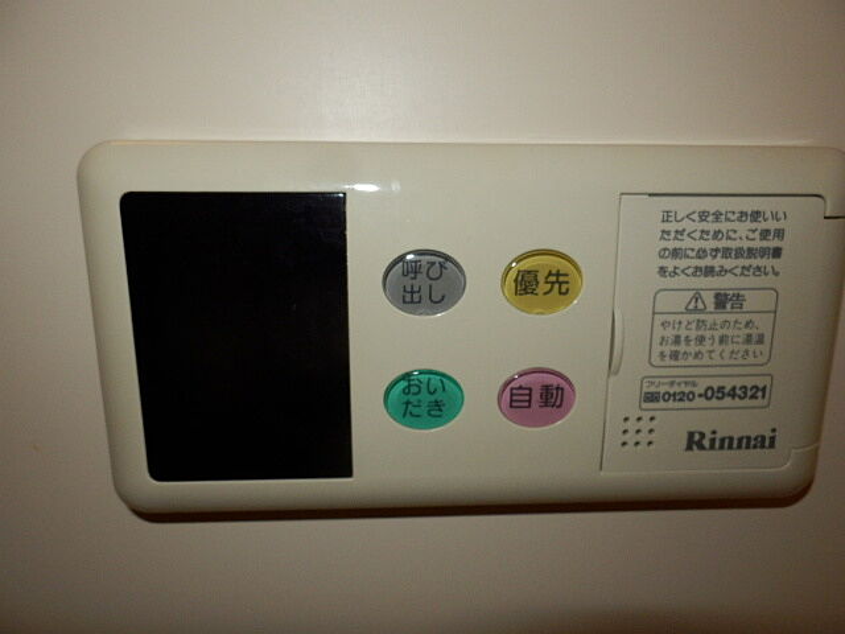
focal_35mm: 24
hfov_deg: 71.6
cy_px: 317
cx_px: 422
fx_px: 586
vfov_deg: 56.8
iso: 320
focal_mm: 4.2
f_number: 7.9
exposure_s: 1/30
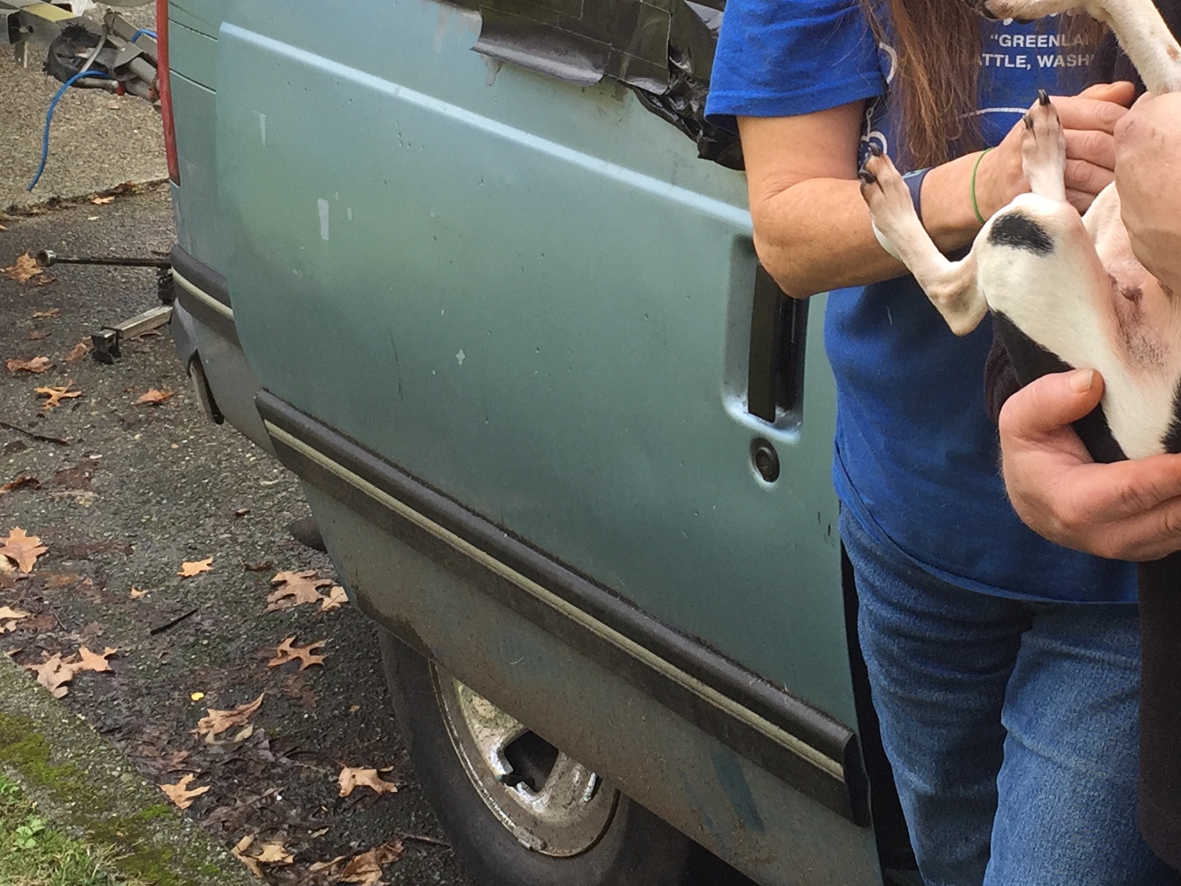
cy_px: 162
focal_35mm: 71
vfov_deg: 20.5
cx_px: 834
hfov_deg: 27.1
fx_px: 2423
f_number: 2.2
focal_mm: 4.15
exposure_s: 1/120
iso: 32
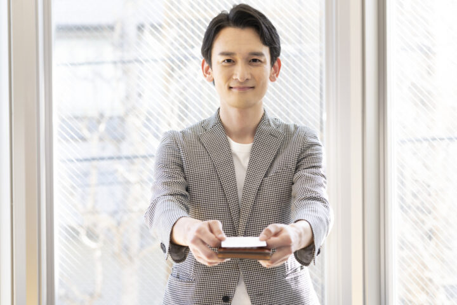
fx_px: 1079
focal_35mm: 85
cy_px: 152
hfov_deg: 23.9
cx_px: 228
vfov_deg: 16.1
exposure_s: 1/100
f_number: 4.5
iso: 320
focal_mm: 85
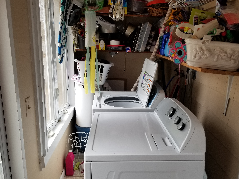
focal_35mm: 31
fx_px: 214
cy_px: 100
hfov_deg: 58.3
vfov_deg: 45.3
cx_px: 123
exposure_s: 1/120
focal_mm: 4.3
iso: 50
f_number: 1.7
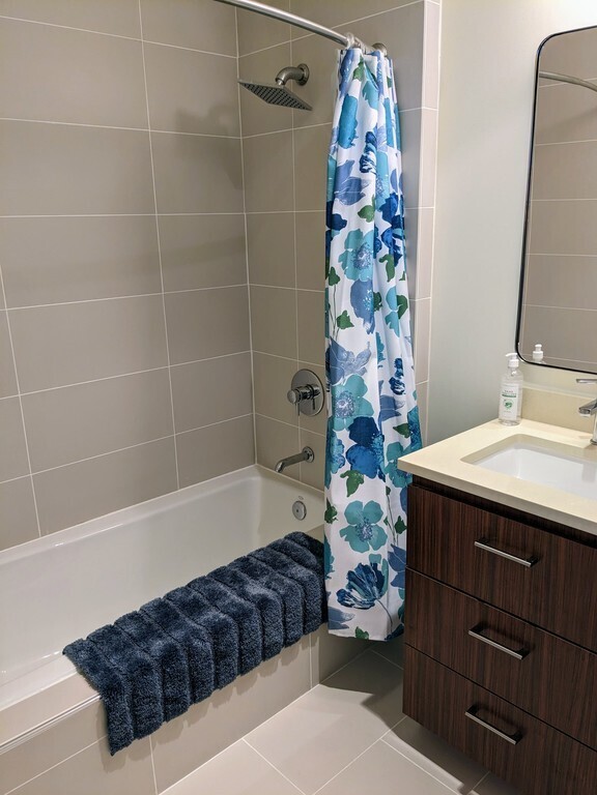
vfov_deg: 65.3
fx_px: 621
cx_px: 298
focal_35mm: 27
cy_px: 398
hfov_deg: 51.4
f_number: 1.73
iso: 91
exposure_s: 1/24
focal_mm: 4.38
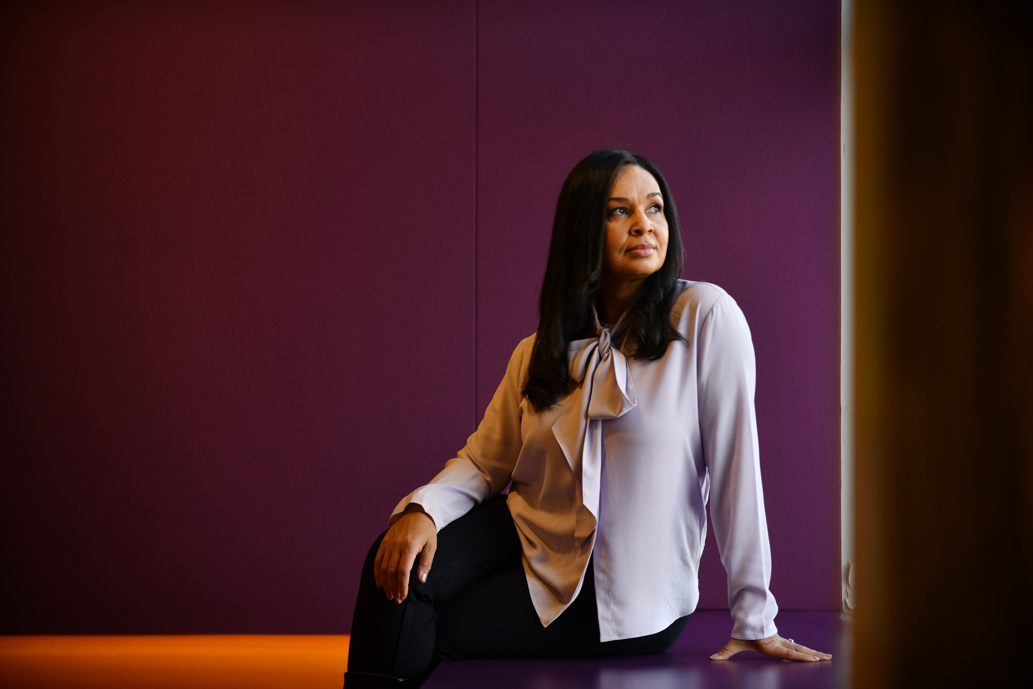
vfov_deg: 11.8
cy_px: 344
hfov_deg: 17.6
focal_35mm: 116
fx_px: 3328
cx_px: 516
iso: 640
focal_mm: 116
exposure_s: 1/320
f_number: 2.8
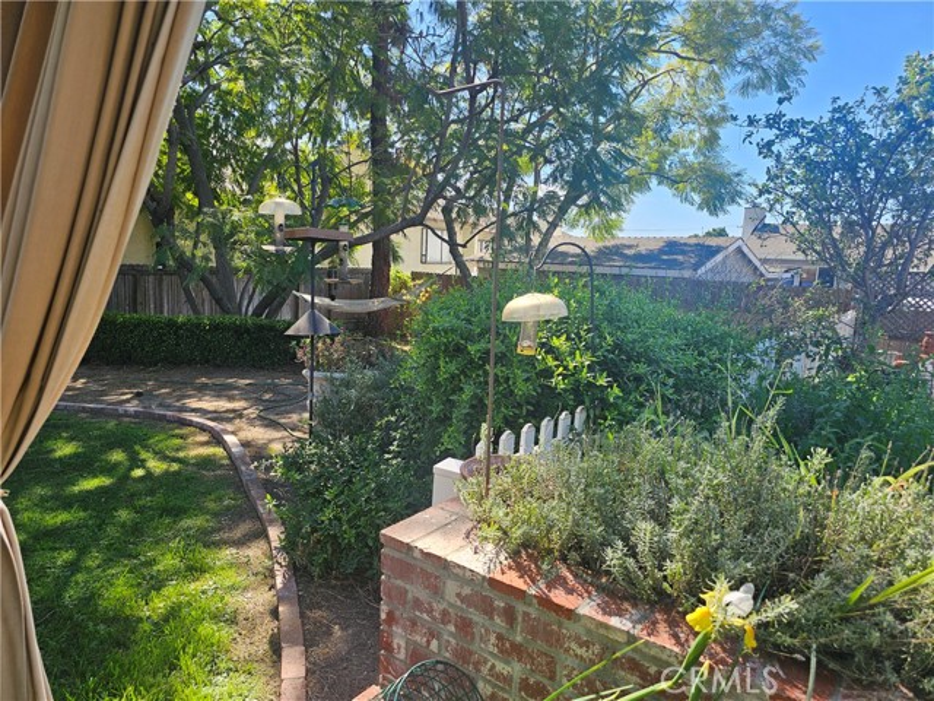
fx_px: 621
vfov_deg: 58.9
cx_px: 467
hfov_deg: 73.9
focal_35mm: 23
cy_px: 350
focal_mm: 6.3
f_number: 1.7
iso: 10
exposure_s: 1/202
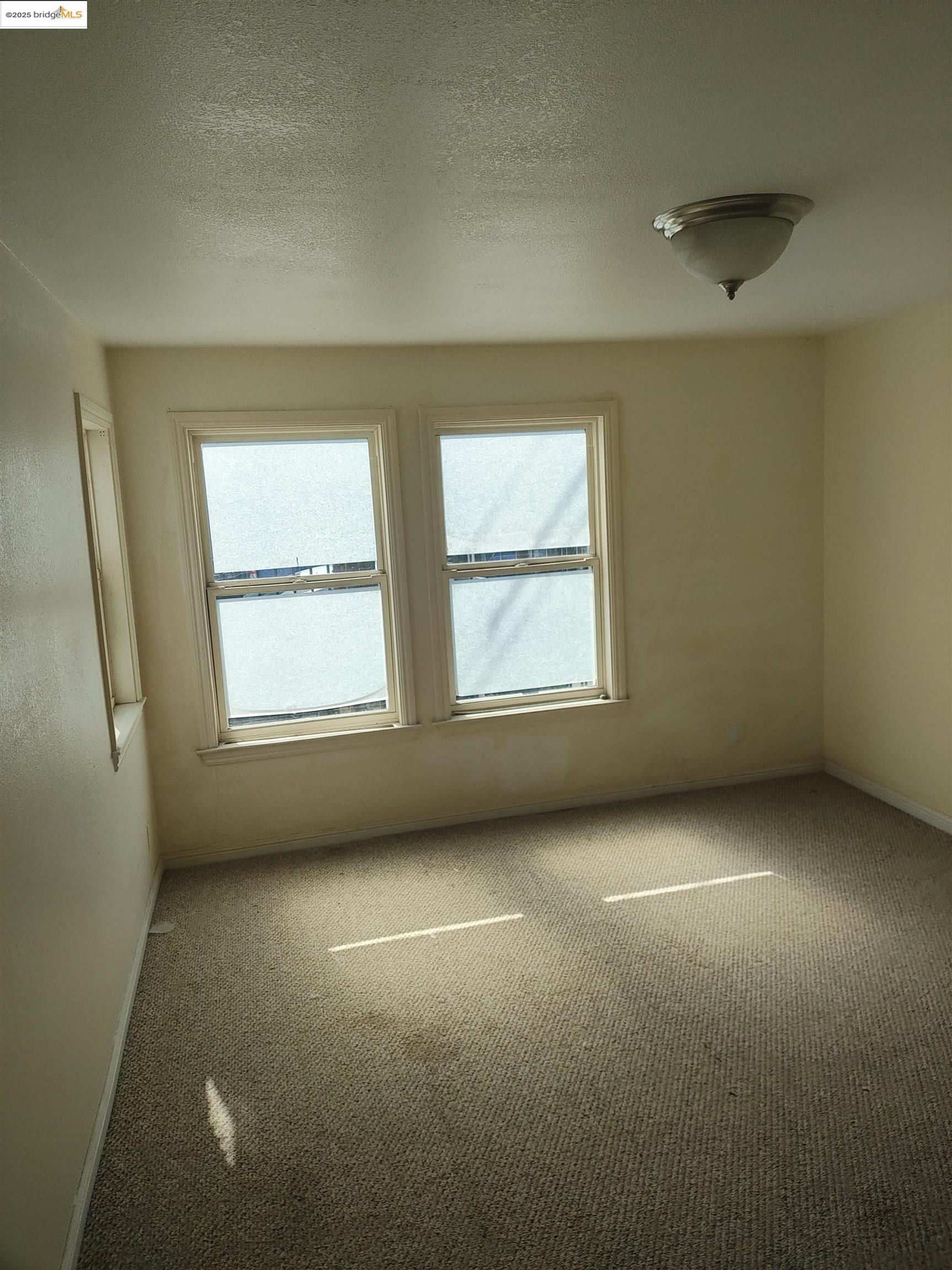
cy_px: 635
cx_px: 476
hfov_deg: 54.9
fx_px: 917
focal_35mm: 25
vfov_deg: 69.4
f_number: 1.7
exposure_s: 1/787
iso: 100
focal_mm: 4.71
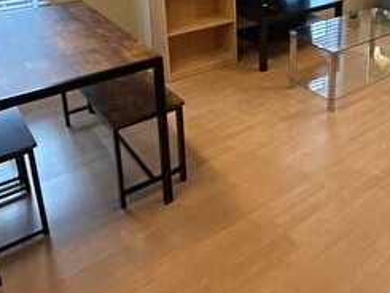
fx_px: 451
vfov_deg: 33.2
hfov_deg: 44.6
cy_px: 6
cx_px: 309
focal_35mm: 40
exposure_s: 1/50
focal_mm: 2.22
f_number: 2.2
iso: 400
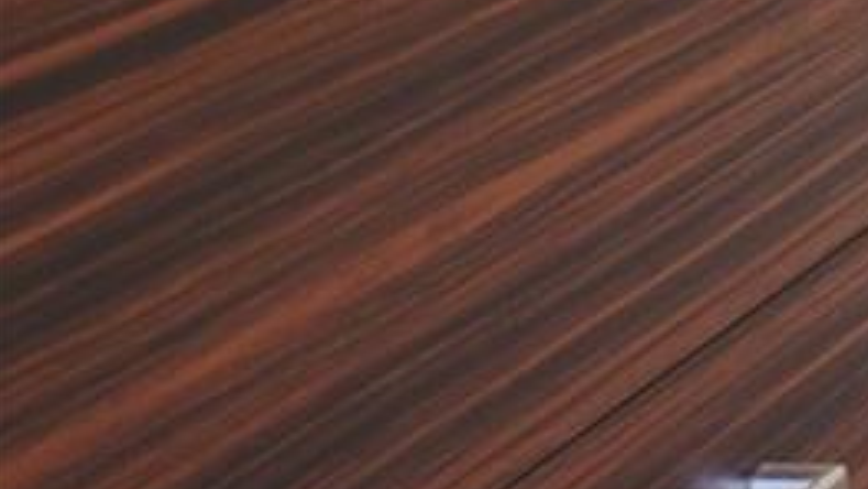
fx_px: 3959
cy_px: -661
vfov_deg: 6.7
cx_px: 2630
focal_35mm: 172
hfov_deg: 9.6
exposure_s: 1/40
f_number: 1.8
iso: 200
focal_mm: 5.4
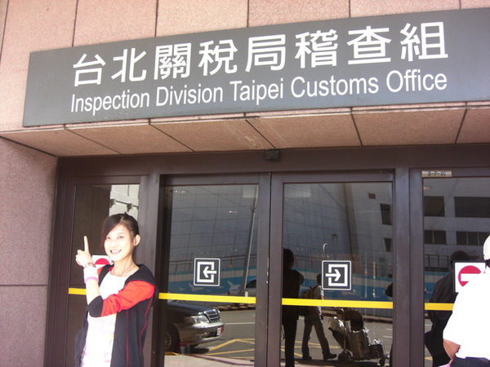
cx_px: 245
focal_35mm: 38
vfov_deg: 37.7
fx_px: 538
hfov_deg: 49.0
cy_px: 184
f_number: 2.8
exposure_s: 1/320
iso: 200
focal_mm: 7.9
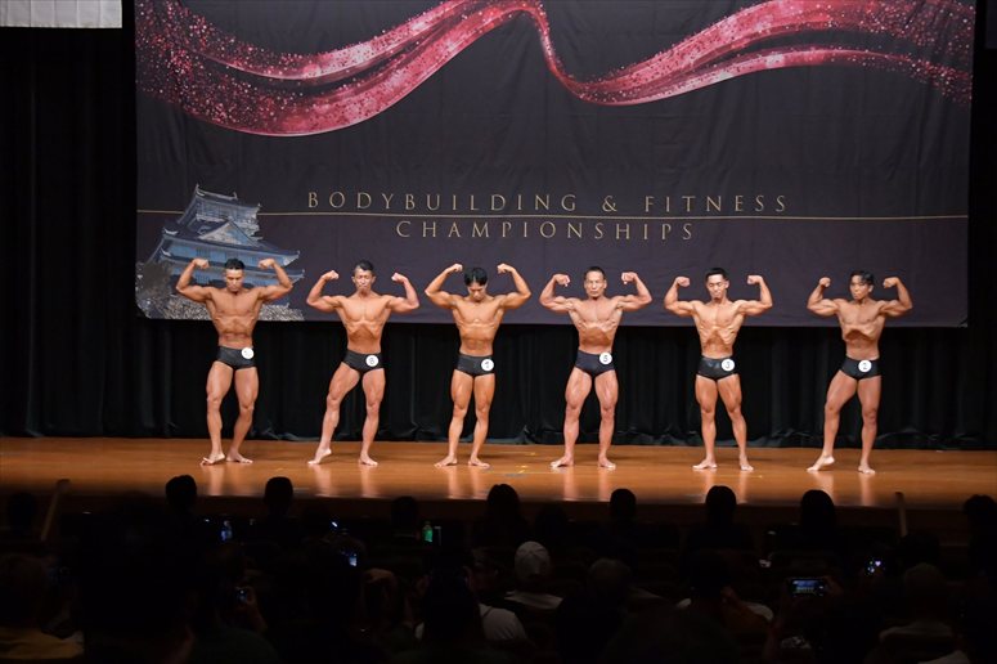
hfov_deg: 18.9
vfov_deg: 12.7
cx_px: 498
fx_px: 2990
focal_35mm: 108
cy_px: 332
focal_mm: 72
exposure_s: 1/400
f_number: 5.6
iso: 5000
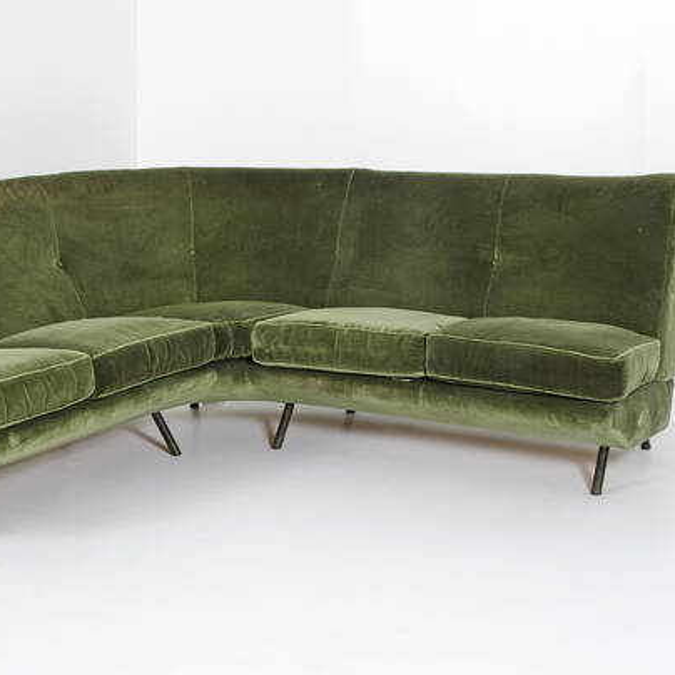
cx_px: 209
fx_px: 1500
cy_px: 288
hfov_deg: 25.2
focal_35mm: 68
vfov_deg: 25.3
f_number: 16
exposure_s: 1/200
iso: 160
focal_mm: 30
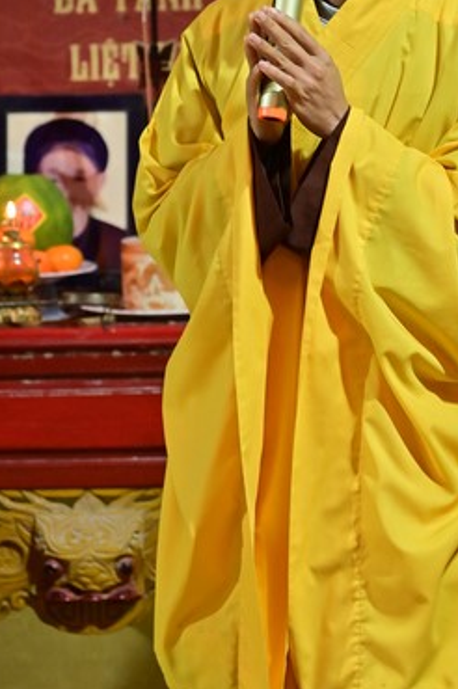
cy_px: 169
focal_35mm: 211
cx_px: 266
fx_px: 4034
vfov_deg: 9.7
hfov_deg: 6.5
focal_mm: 120
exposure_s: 1/80
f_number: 4.5
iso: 3200
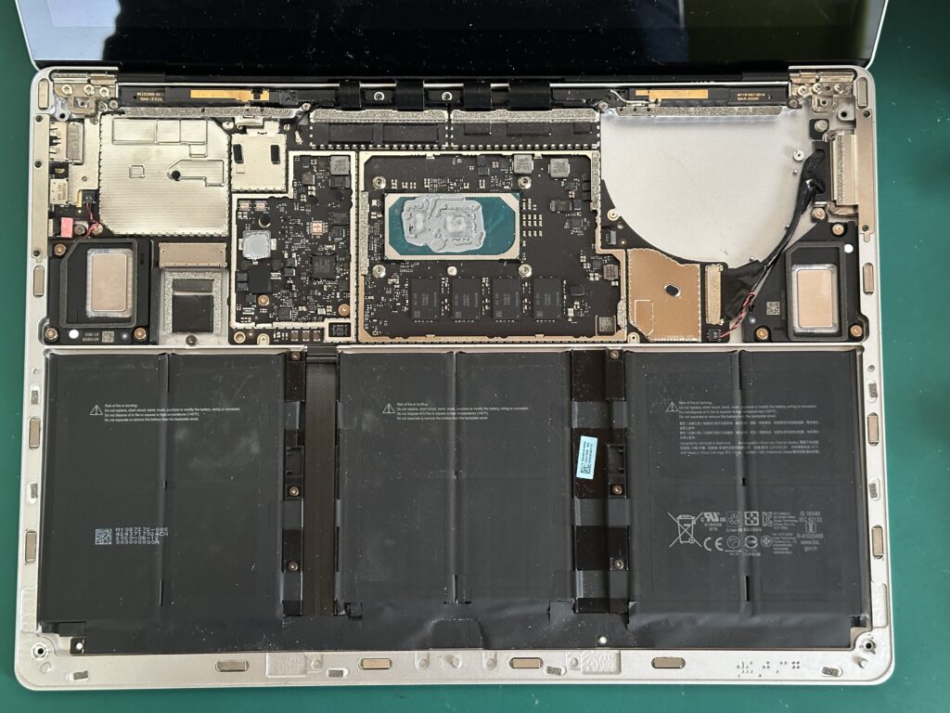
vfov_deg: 30.3
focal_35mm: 48
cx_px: 475
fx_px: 1317
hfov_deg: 39.7
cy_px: 356
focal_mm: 6.86
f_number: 1.78
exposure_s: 1/33
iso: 500
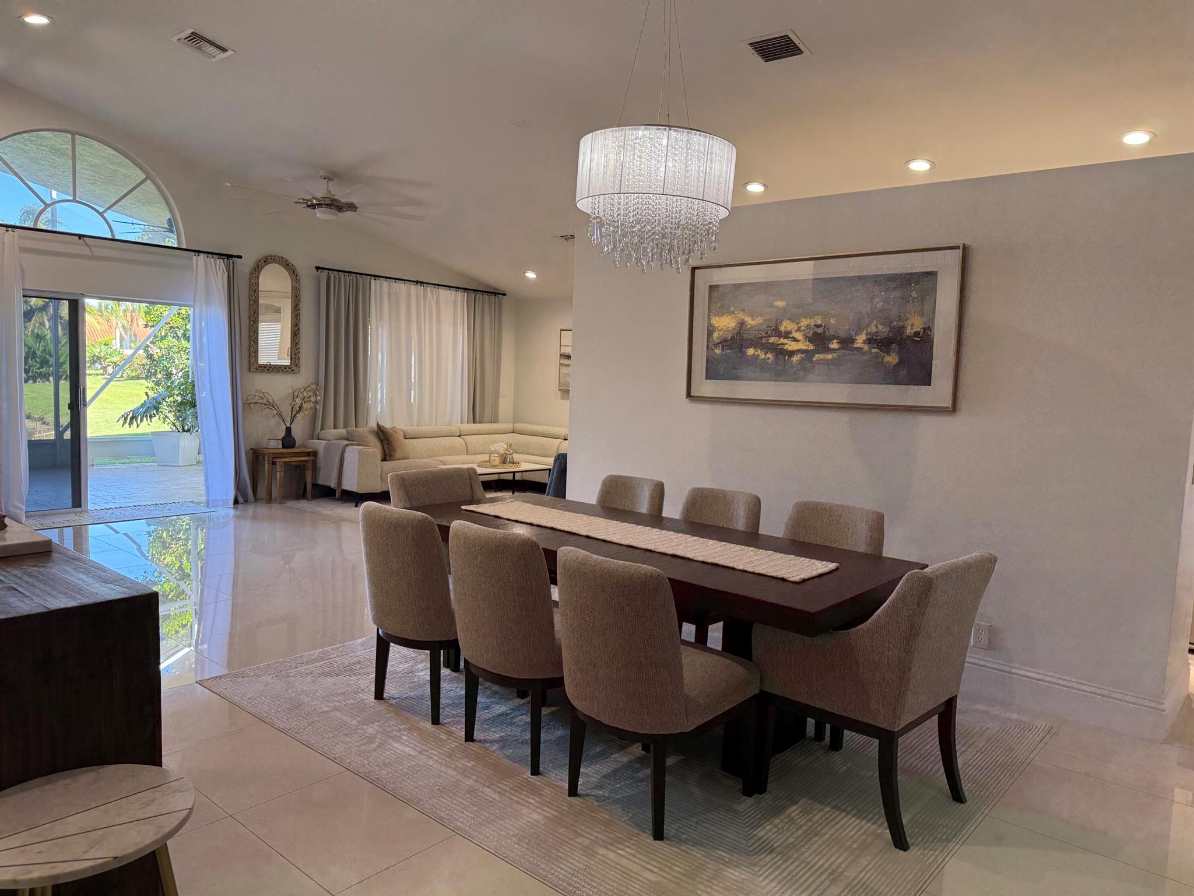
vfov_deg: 56.8
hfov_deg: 71.6
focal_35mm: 24
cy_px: 448
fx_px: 828
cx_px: 597
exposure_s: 1/148
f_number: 1.78
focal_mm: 6.76
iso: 200
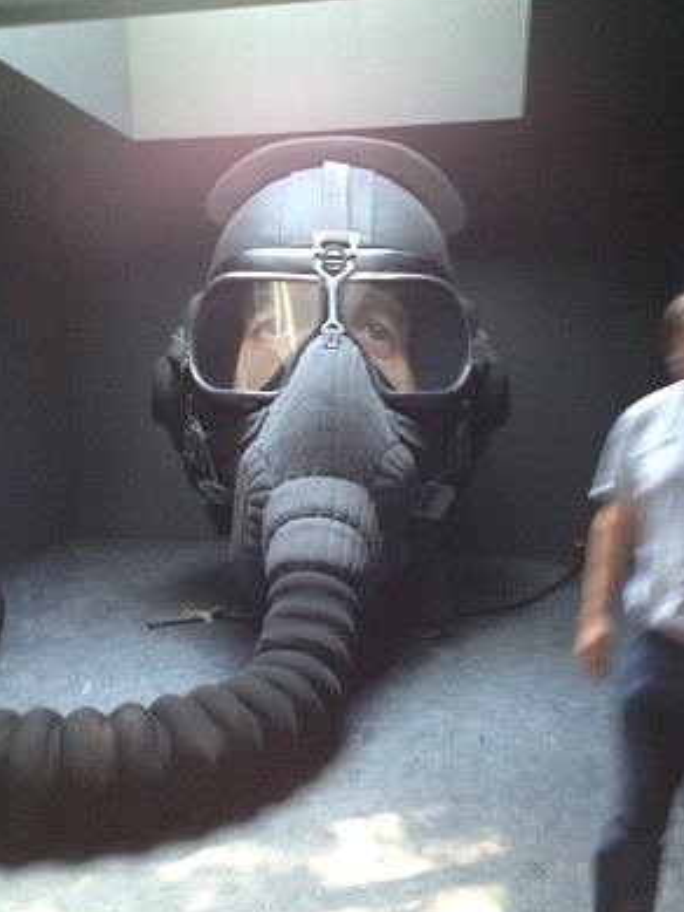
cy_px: 450
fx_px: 948
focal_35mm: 36
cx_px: 342
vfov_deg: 51.3
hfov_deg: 39.7
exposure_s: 1/20
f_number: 2.4
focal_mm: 4.28
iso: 250
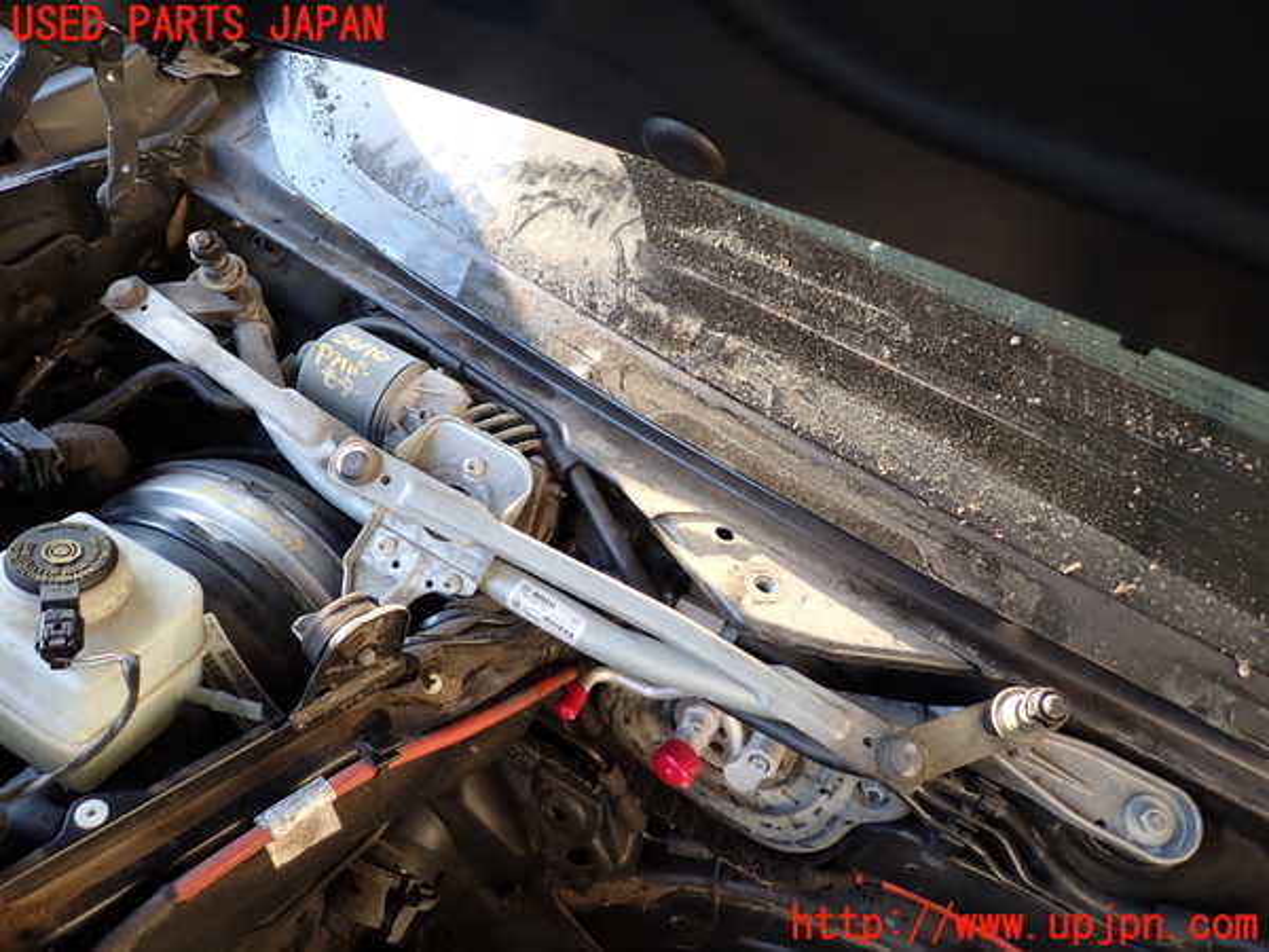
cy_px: 476
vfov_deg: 54.9
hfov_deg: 69.4
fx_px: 916
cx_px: 634
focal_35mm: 25
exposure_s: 1/60
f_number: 2
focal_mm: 4.5
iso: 100
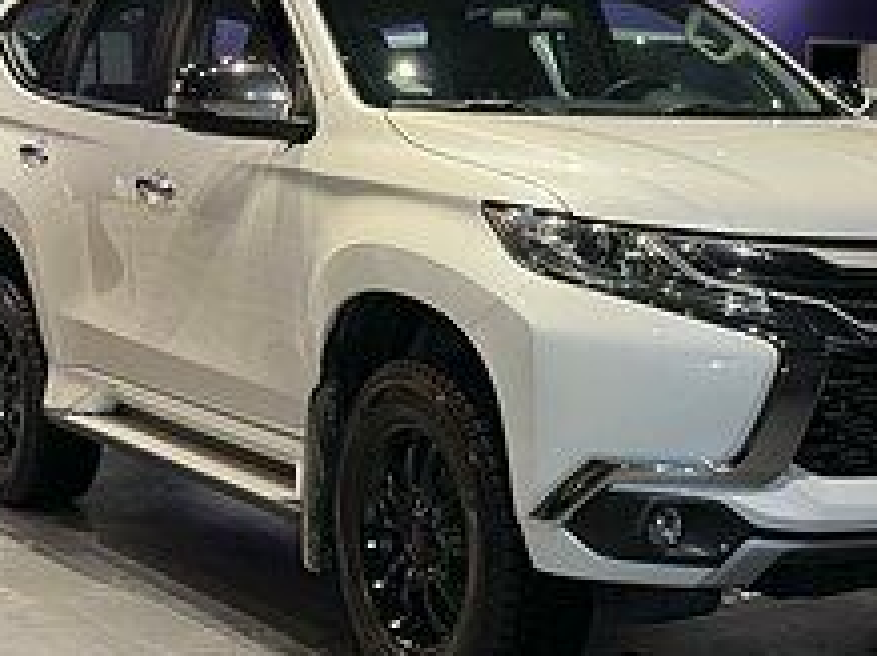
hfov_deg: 24.9
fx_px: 1975
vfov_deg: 18.9
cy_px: 310
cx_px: 565
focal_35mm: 78
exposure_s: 1/50
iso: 80
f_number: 1.78
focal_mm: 6.76
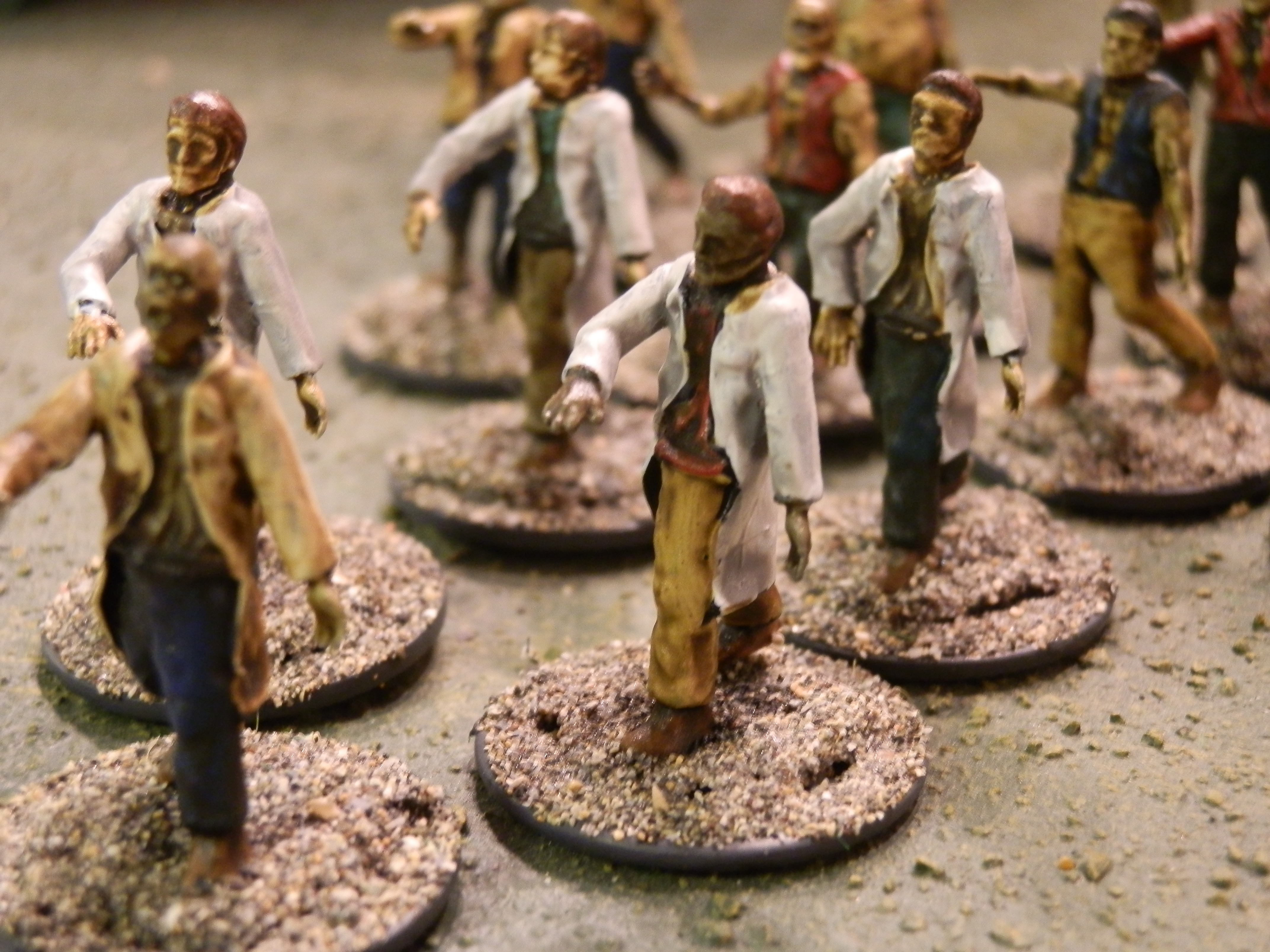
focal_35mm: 61
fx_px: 2238
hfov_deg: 31.7
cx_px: 635
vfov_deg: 24.0
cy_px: 476
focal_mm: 10.99
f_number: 3.7
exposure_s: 1/8
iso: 250
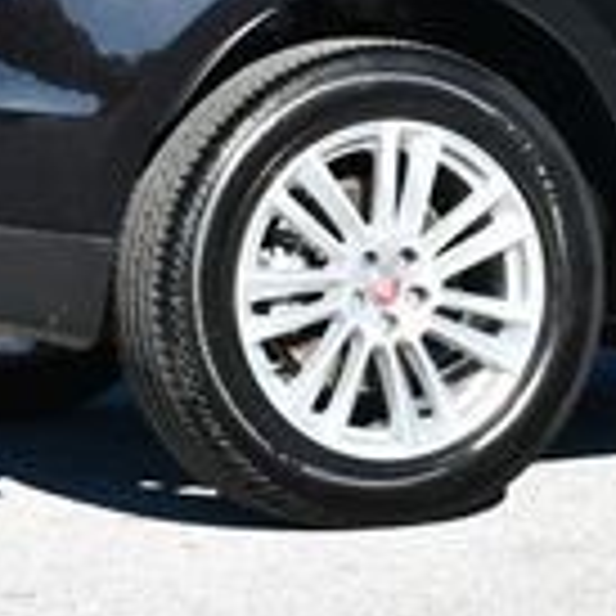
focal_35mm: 254
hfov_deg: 6.8
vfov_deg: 6.8
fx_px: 5114
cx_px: 755
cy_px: -283
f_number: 8
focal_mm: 32
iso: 140
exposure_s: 1/250
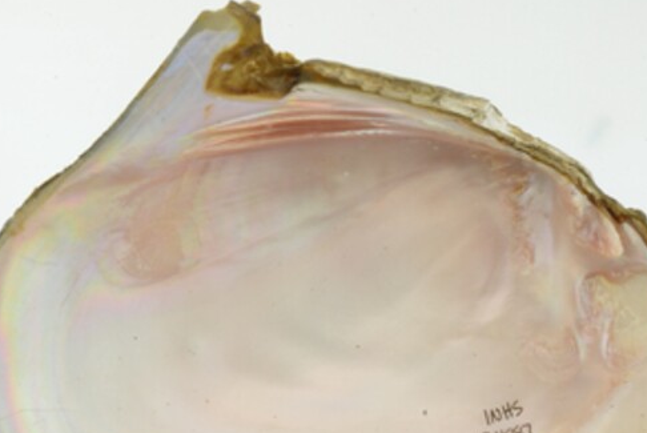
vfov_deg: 9.2
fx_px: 2662
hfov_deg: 13.7
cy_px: 494
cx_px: 33
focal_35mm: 148
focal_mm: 60
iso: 100
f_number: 32
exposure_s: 1/6
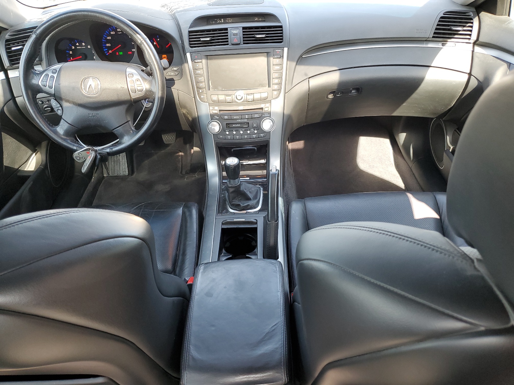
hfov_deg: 67.3
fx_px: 386
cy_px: 192
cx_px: 257
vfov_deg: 53.1
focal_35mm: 26
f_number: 1.5
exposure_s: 1/120
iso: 69
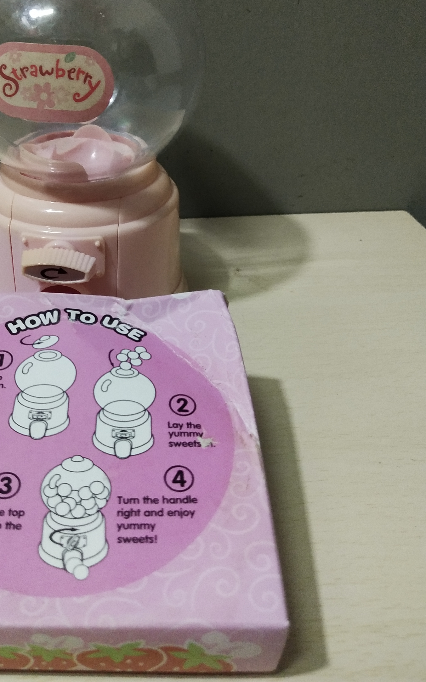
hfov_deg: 32.3
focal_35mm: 39
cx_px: 117
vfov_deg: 50.1
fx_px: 724
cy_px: 277
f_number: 1.8
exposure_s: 1/33.3
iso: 446
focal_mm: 3.95
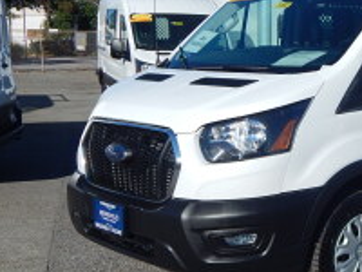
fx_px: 690
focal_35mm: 66
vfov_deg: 22.3
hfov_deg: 27.9
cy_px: 131
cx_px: 349
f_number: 6.7
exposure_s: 1/800
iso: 125
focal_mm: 6.1
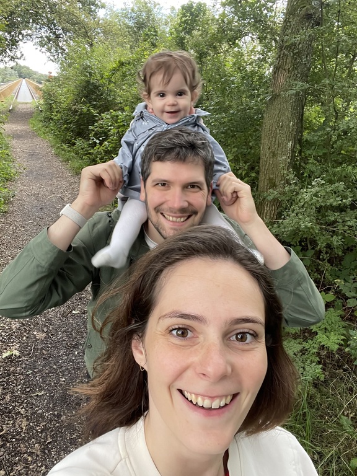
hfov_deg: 46.8
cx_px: 178
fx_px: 413
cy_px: 238
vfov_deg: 60.0
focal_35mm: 30
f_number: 2.2
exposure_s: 1/95
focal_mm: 2.71
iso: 100
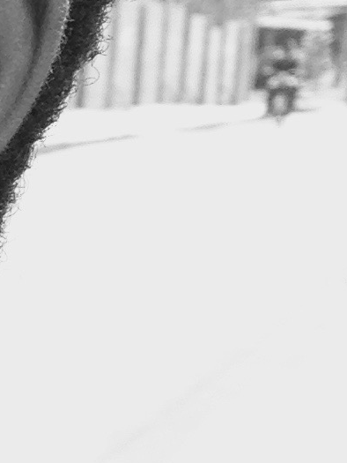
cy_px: 510
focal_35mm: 205
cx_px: -559
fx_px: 2739
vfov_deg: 9.6
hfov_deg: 6.8
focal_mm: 4.12
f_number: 2.4
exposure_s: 1/516
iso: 50
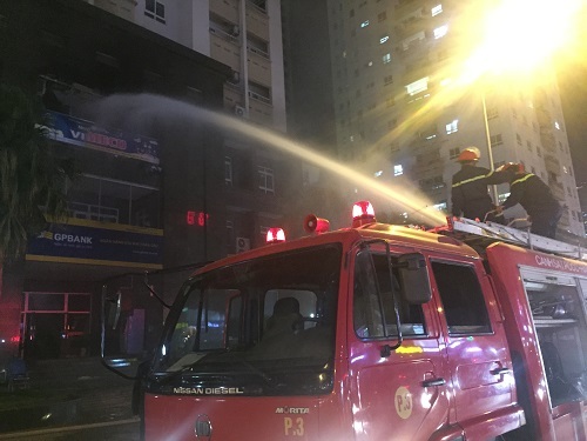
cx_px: 294
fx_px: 492
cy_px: 220
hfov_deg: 61.7
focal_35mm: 29
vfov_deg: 48.2
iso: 800
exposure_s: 1/17
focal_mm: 4.15
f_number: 2.2
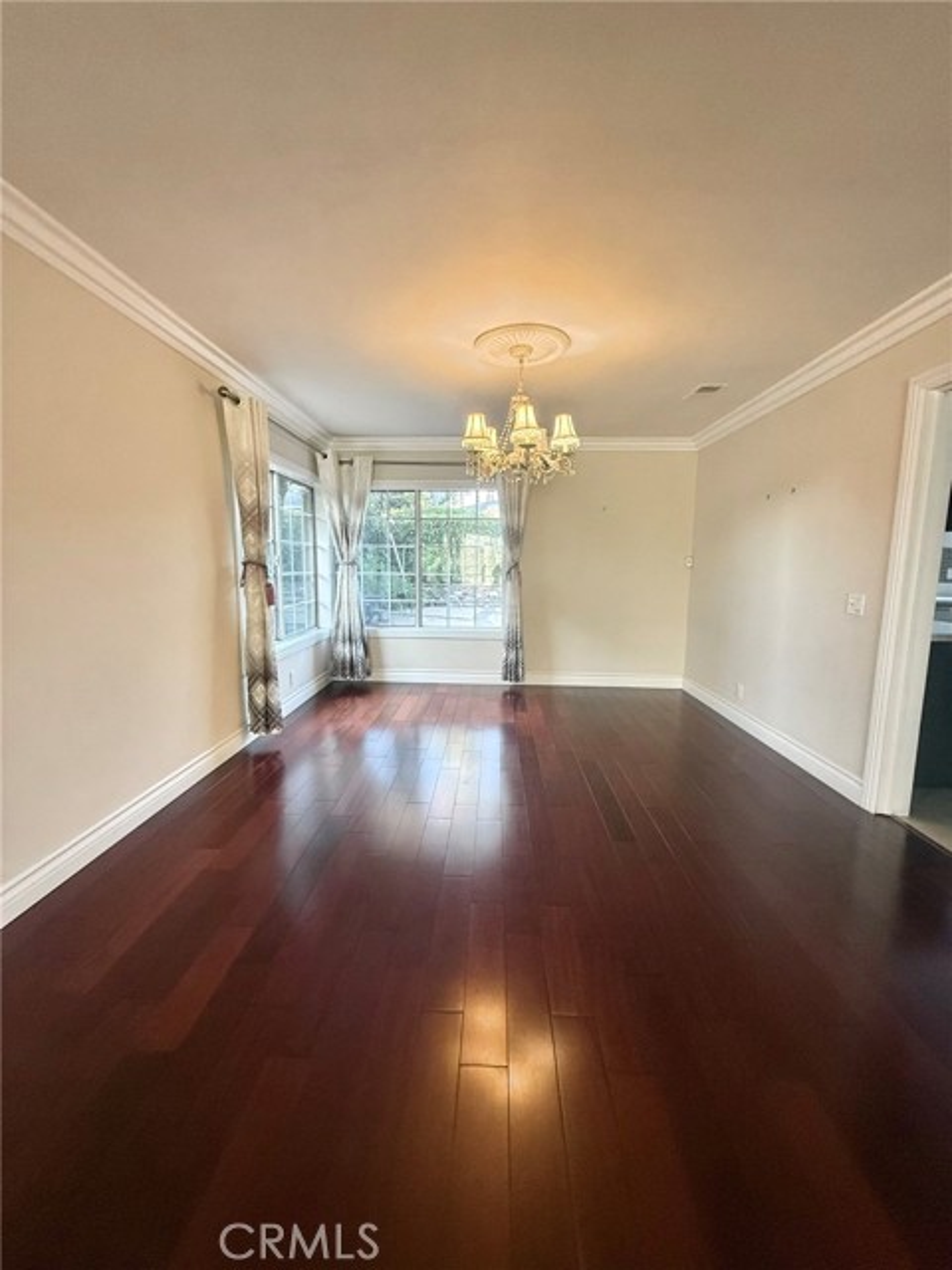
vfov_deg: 102.1
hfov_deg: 85.7
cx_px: 476
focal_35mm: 14
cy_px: 635
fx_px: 513
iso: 200
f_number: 2.2
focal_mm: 2.22
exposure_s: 1/120
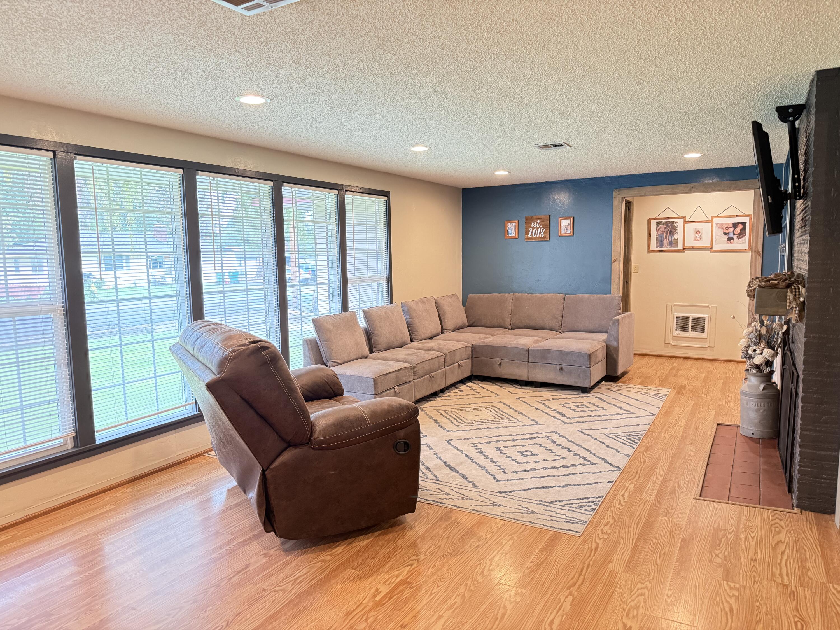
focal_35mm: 24
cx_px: 420
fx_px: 582
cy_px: 315
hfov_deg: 71.6
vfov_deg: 56.8
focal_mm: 6.76
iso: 640
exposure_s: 1/60
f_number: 1.78
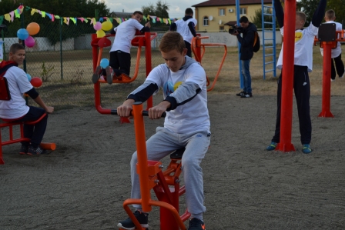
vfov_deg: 23.8
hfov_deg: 35.0
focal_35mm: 57
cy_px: 115
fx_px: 546
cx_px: 172
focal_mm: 38
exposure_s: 1/100
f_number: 7.1
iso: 100
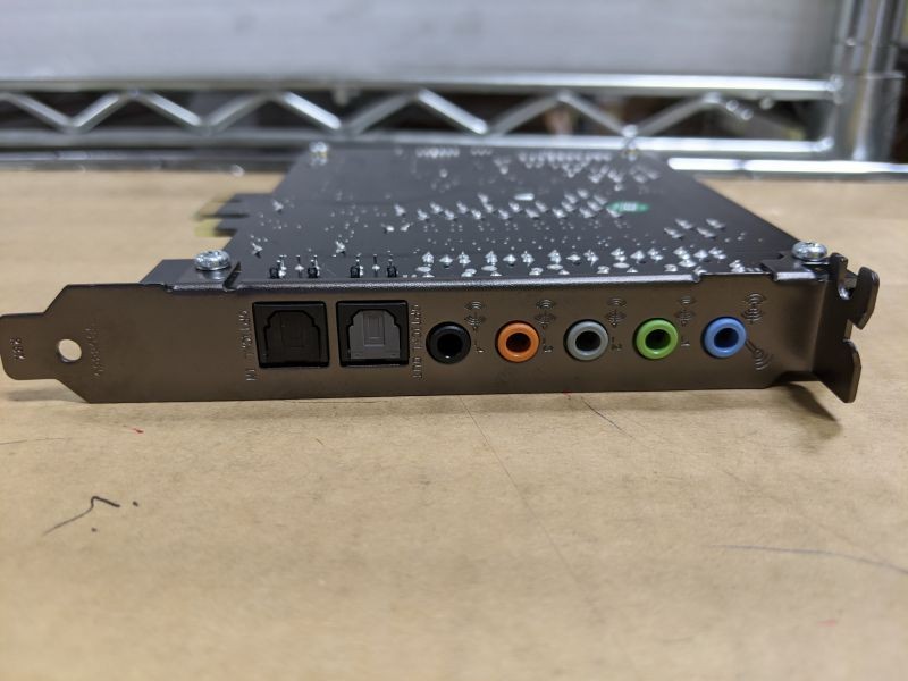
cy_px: 340
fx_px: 708
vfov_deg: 51.4
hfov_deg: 65.3
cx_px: 454
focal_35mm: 27
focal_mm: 4.44
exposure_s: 1/24
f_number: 1.8
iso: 72
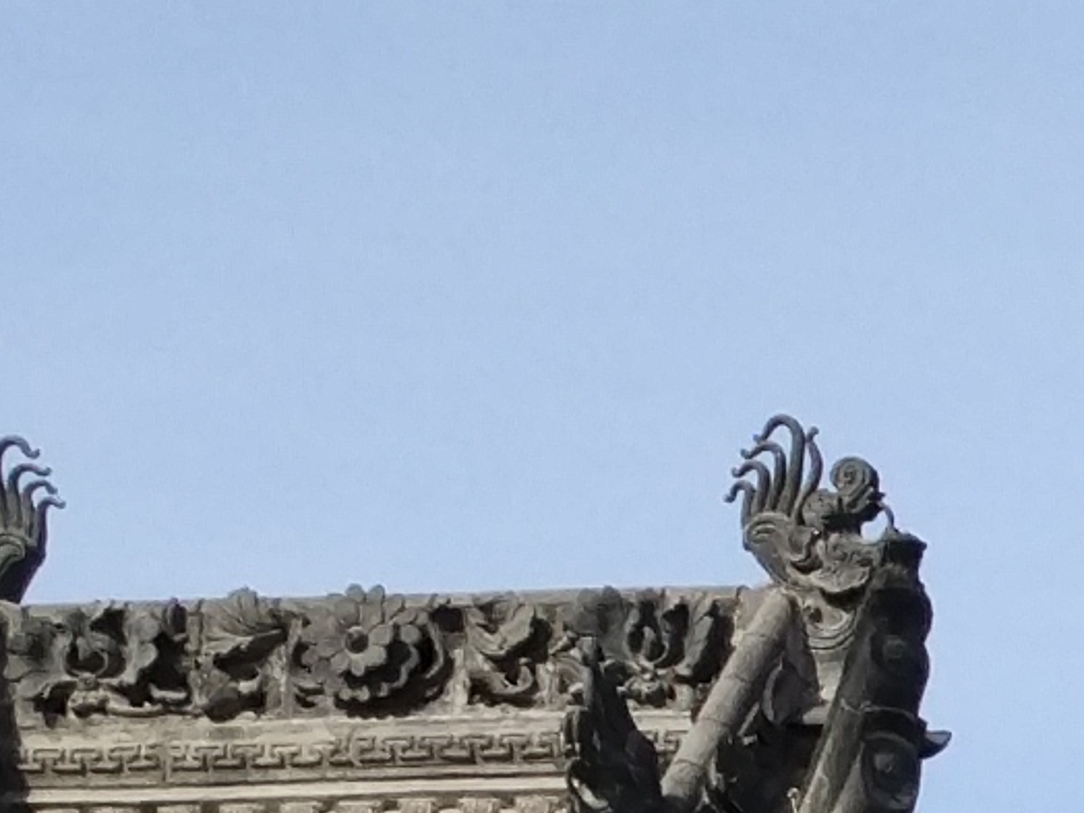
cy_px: 2336
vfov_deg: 5.9
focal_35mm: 238
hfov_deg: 7.3
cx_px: 3391
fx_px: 7453
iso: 100
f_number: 2
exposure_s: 1/1170
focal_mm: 4.12
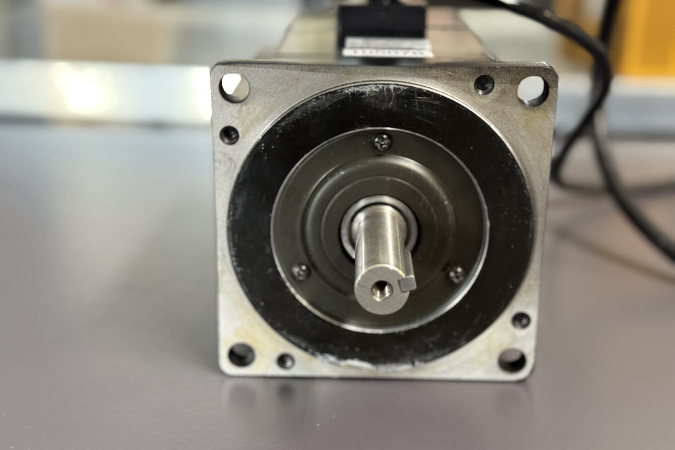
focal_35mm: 50
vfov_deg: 27.0
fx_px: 937
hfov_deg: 39.6
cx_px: 337
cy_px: 226
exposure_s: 1/33
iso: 250
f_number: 1.78
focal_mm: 6.76
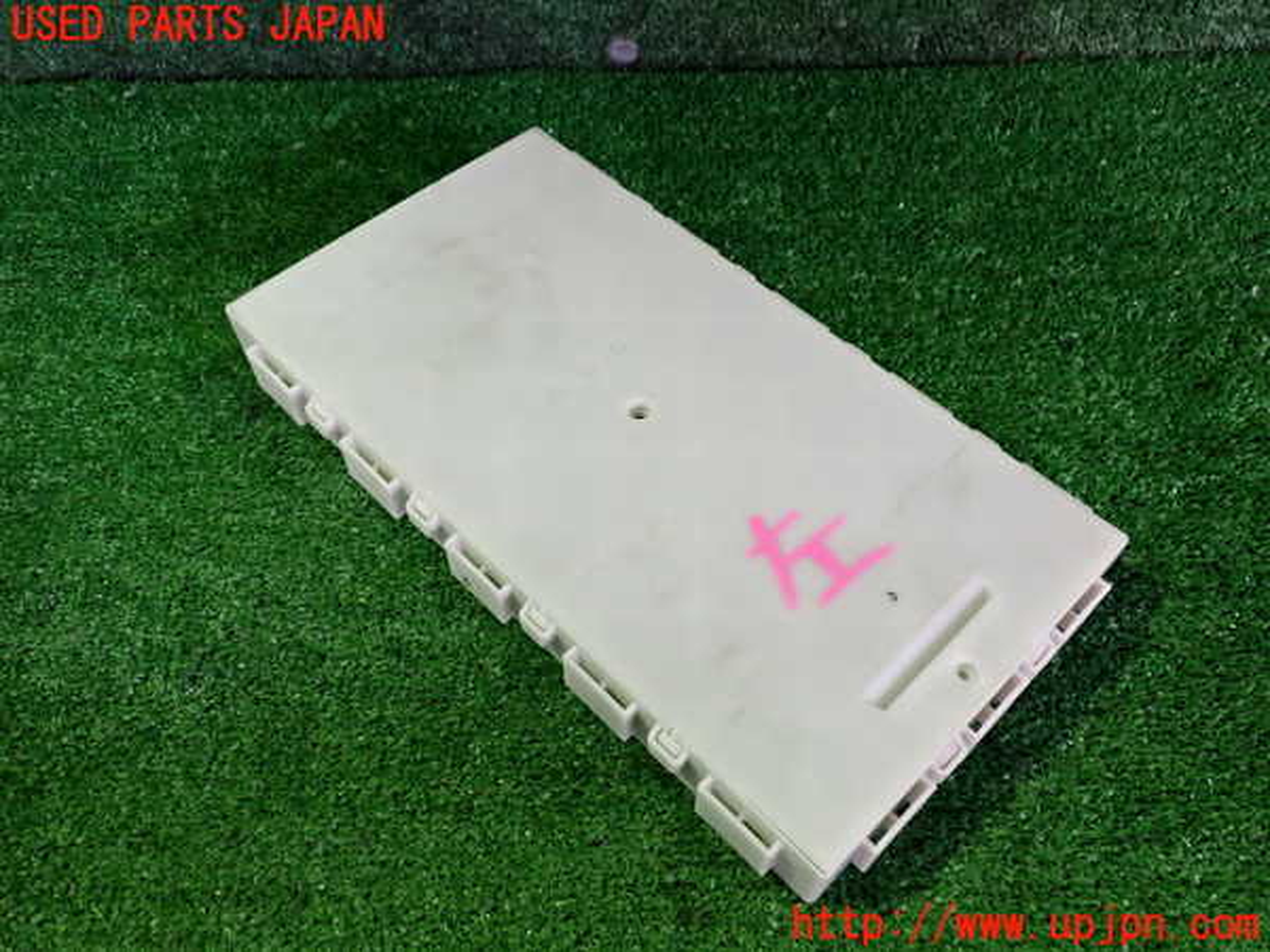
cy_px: 476
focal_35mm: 30
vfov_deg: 46.8
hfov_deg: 60.0
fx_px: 1101
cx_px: 635
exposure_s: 1/30
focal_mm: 5.4
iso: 400
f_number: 2.3
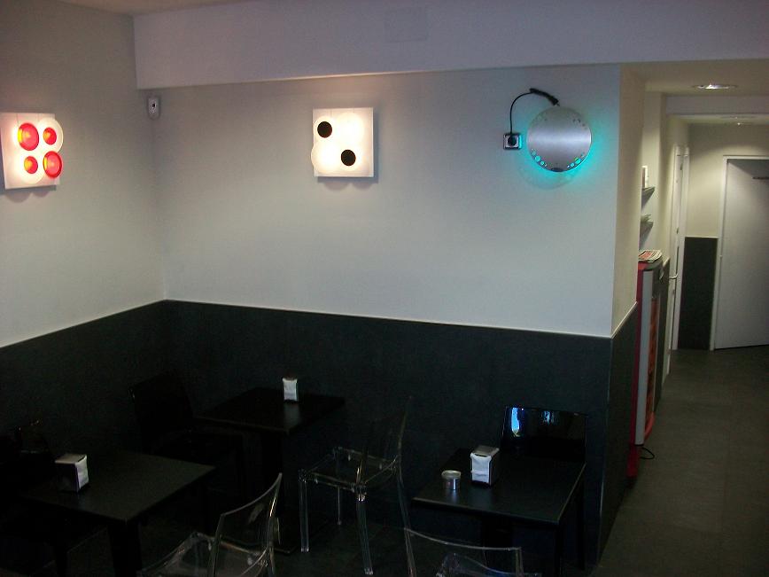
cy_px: 288
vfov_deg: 41.8
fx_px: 755
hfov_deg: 54.0
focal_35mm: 34
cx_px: 384
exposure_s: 1/60
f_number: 2.8
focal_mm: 5.7
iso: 120
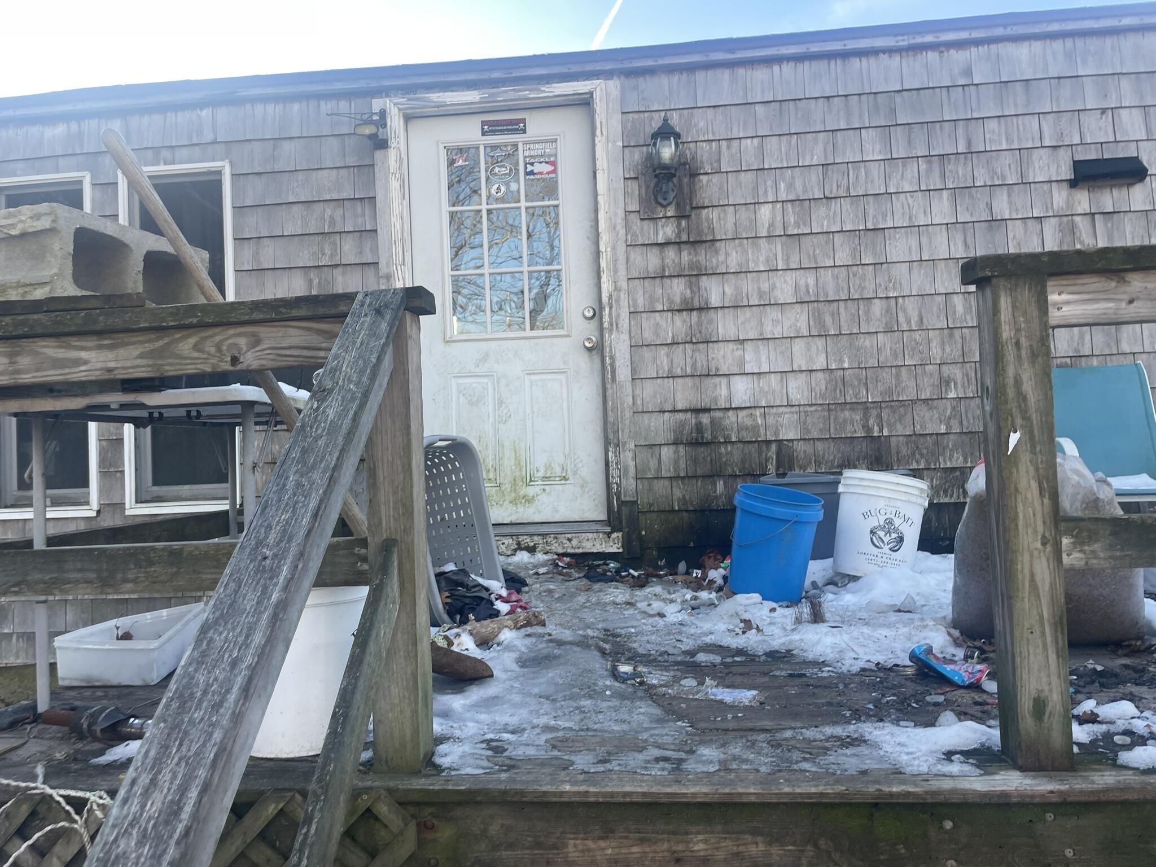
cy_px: 434
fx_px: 868
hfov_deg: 67.3
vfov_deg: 53.1
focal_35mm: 26
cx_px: 578
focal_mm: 4.2
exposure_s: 1/236
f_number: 1.6
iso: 32
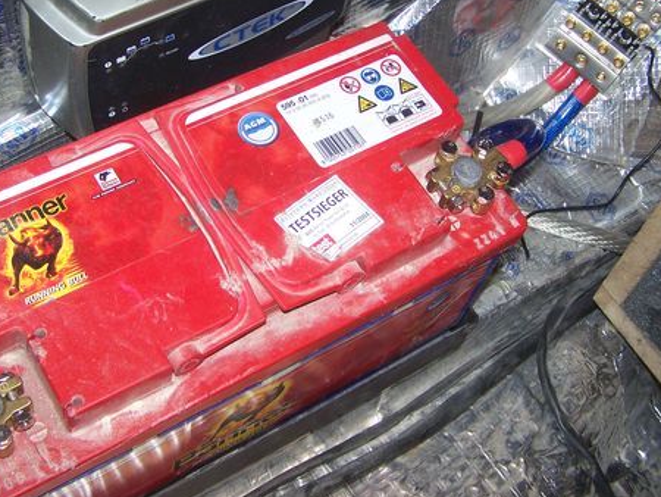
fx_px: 1032
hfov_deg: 35.5
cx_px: 308
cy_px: 199
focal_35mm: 54
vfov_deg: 27.0
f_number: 2.8
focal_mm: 6.3
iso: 80
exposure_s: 1/60
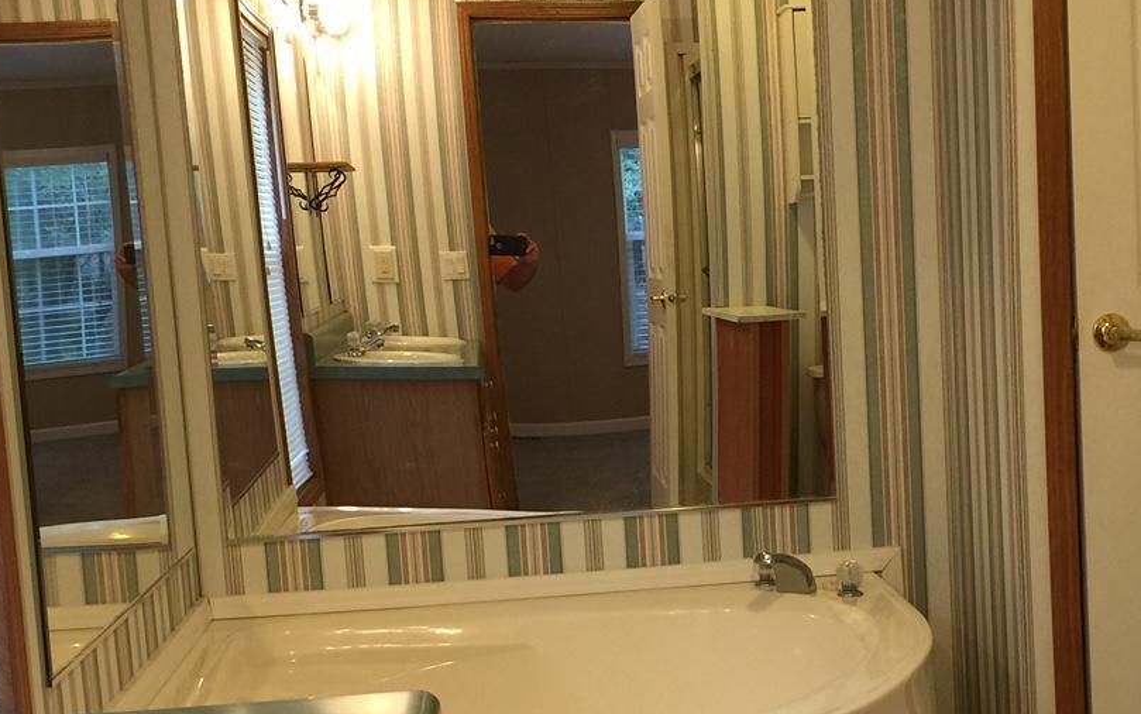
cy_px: 518
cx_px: 678
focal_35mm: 62
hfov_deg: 32.9
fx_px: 1928
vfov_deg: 20.8
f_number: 2.2
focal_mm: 4.15
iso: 40
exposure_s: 1/15
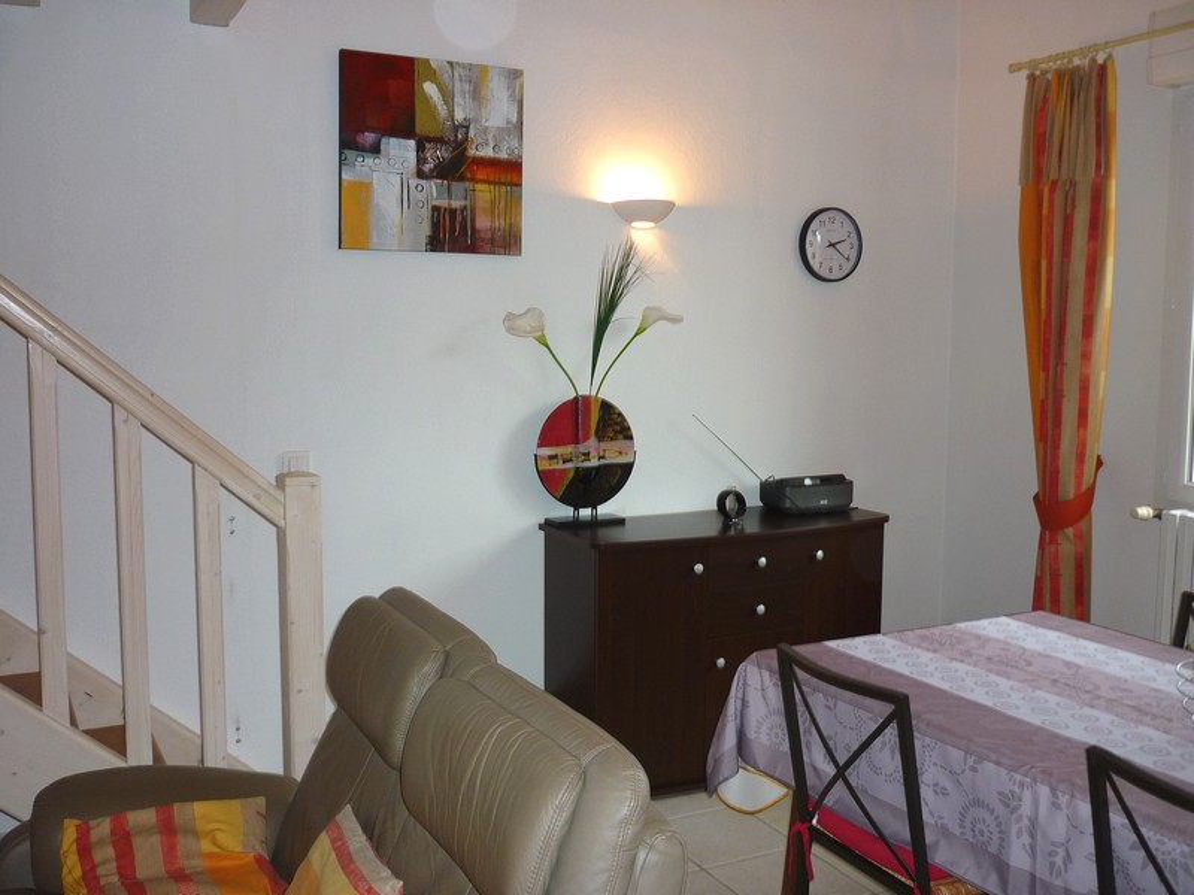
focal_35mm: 33
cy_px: 448
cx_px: 597
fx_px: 1138
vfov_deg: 42.9
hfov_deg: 55.4
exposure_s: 1/30
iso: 125
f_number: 2.8
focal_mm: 5.5
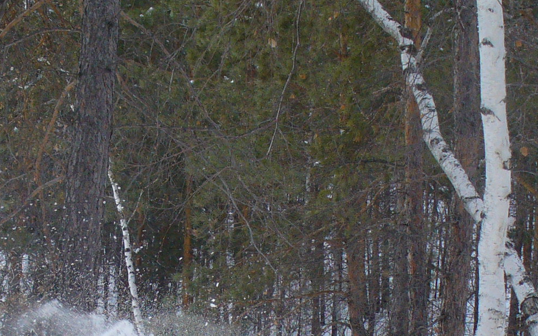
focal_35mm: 101
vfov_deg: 12.8
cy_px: 350
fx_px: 1481
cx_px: 227
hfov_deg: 20.6
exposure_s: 1/320
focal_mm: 6.1
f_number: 2.8
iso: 100
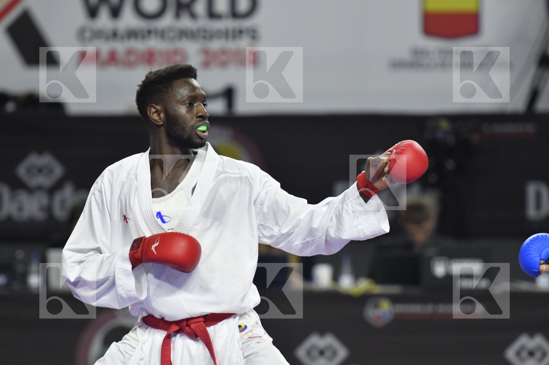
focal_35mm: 420
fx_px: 6401
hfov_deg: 4.9
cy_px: 182
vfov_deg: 3.3
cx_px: 274
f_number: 4
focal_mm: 280
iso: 1250
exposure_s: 1/400
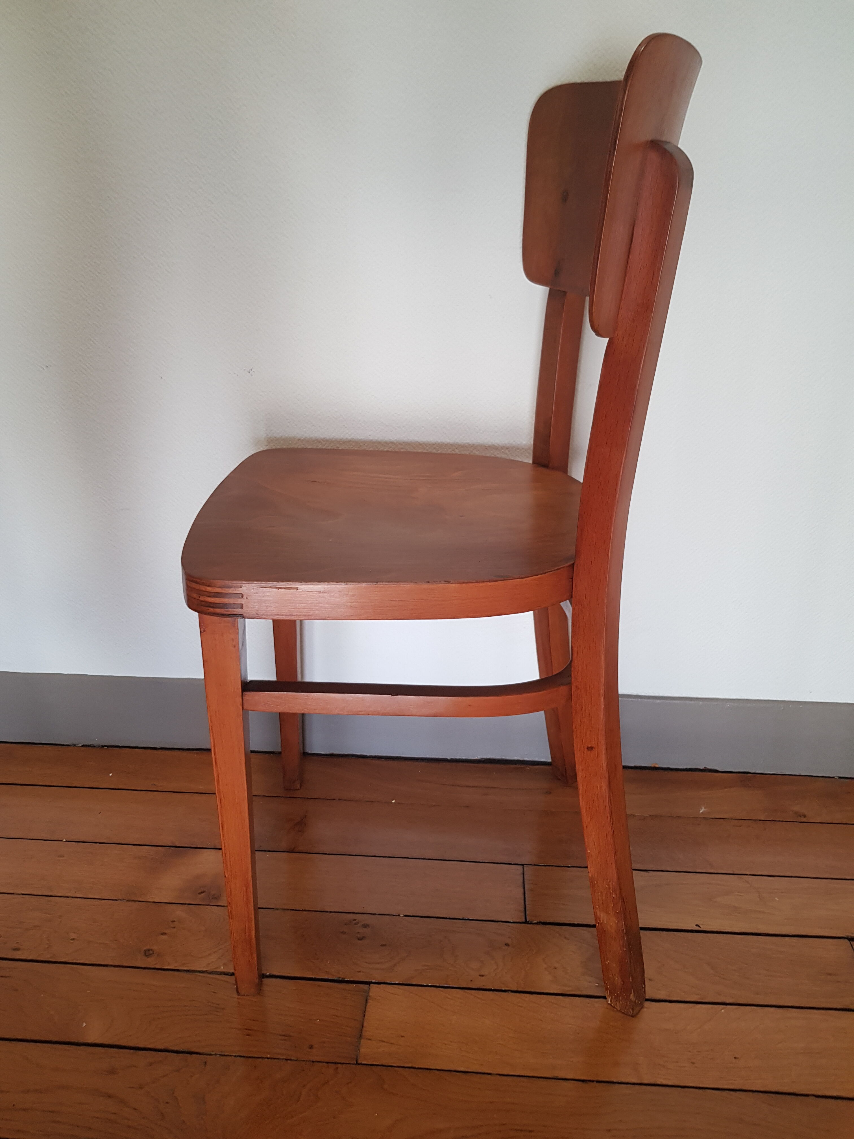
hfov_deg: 53.1
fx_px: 855
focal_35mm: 26
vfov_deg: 67.3
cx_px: 427
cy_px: 570
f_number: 1.7
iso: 125
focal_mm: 4.2
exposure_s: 1/50
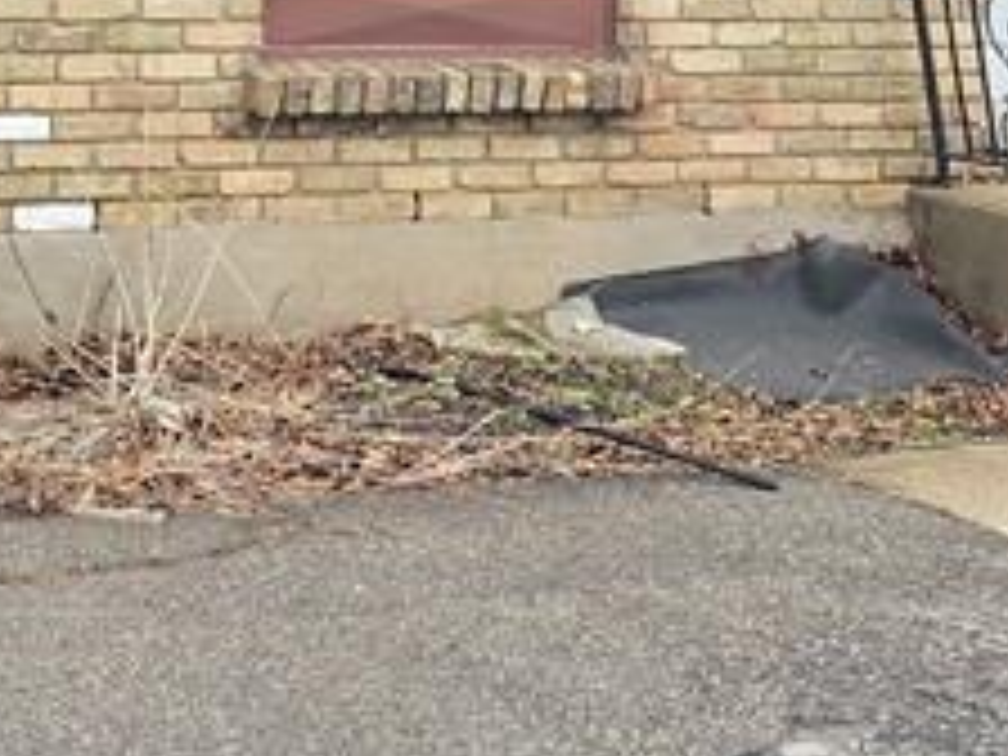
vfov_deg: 13.7
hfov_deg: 18.5
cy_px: -135
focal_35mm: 105
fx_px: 3058
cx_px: 144
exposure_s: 1/255
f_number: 1.7
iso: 12
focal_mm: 6.3
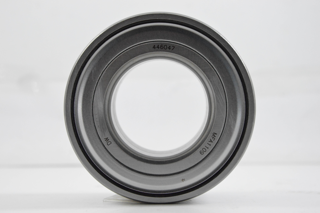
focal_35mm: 112
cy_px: 106
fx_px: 999
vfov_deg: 12.2
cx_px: 160
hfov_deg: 18.2
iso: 3200
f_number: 8
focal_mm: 75
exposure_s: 1/100
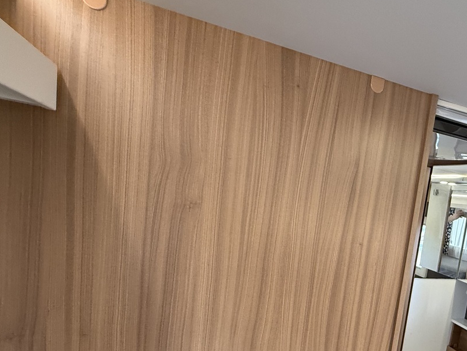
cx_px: 340
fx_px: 337
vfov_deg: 53.5
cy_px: 242
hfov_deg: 65.8
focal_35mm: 25
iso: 320
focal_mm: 2.22
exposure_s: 1/74
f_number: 2.2
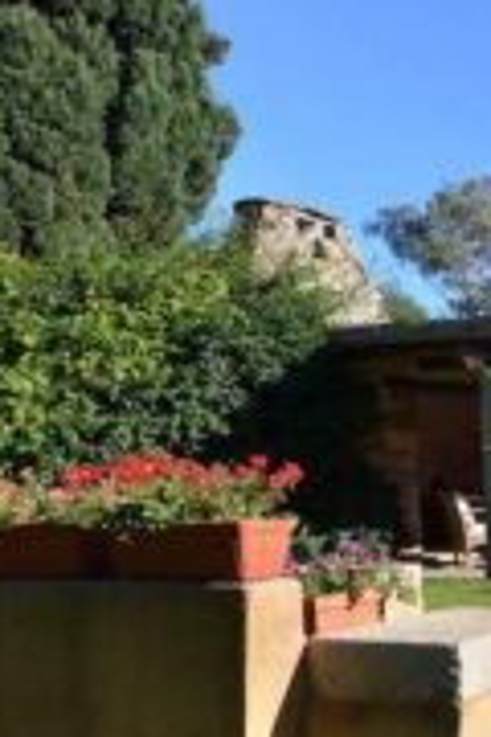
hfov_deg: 18.9
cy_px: 500
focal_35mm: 46
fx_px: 941
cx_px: 970
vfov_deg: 42.1
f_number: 6.3
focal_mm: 17
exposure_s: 1/1600
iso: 800
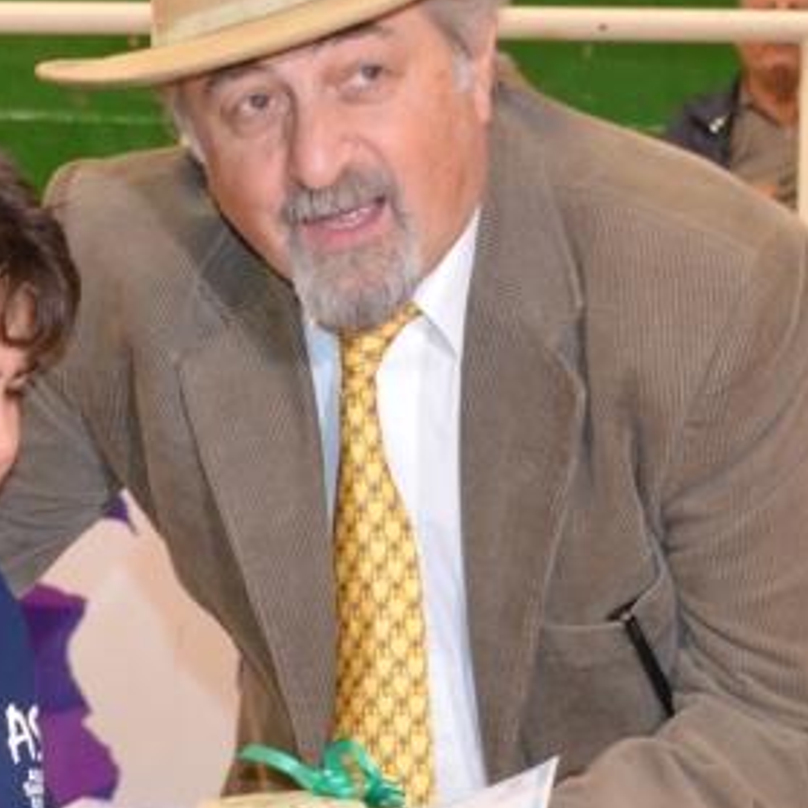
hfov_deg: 12.3
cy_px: 472
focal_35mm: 140
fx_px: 3697
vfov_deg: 12.5
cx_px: -12
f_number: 4.5
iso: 2000
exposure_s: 1/60
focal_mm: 30
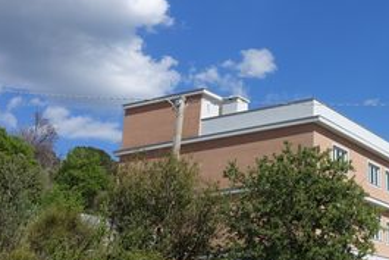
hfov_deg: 32.0
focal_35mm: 58
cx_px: 382
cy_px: 79
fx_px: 627
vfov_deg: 23.3
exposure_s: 1/250
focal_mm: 8.8
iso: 125
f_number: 10
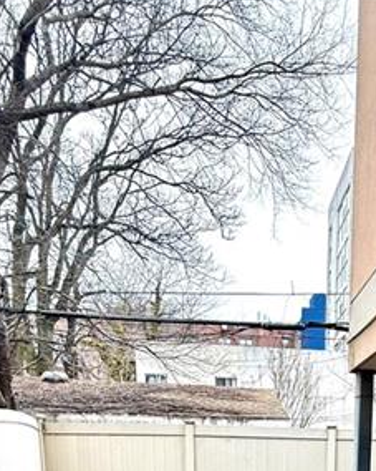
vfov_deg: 37.6
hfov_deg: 38.4
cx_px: 310
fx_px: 515
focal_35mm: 37
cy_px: 559
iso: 64
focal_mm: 2.22
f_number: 2.2
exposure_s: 1/169
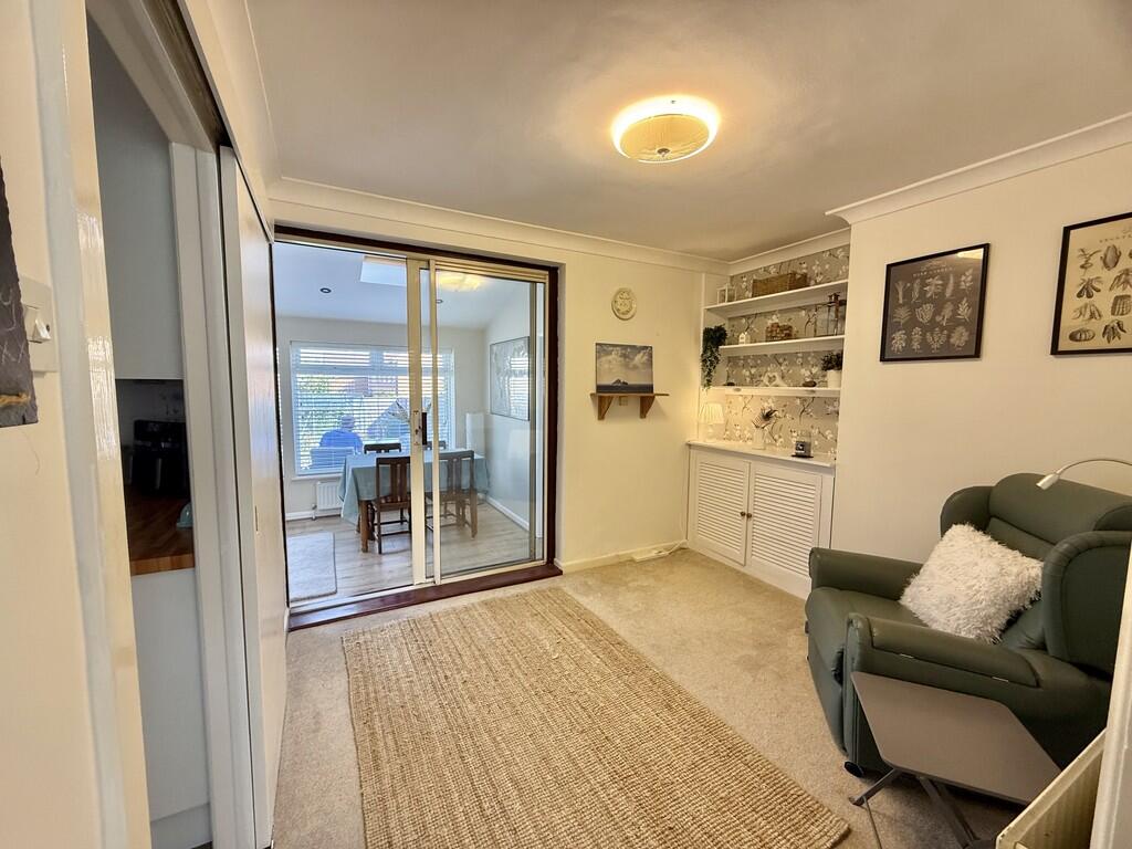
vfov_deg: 85.7
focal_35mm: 14
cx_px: 566
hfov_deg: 102.1
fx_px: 458
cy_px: 424
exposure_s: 1/100
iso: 125
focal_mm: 2.22
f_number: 2.2
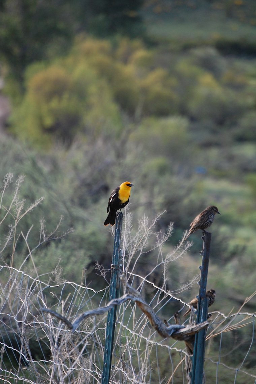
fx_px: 3206
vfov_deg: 6.9
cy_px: 192
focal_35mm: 300
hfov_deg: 4.6
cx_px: 128
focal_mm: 200
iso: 640
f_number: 5.6
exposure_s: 1/500
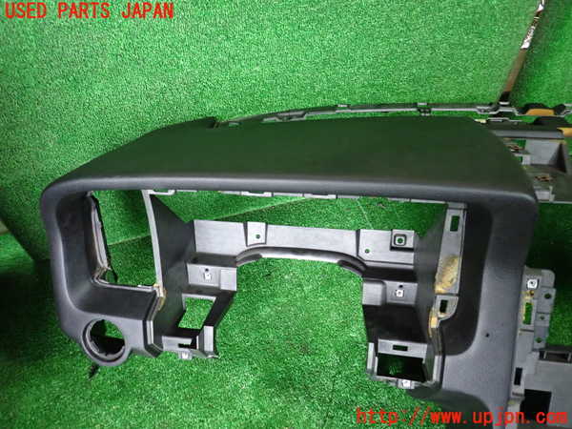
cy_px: 214
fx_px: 413
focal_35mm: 25
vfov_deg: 54.9
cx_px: 286
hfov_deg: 69.4
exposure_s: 1/30
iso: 640
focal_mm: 4.5
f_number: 2
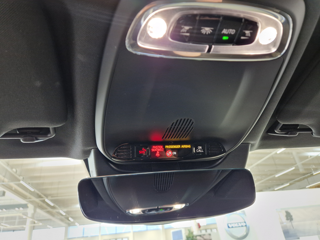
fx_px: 213
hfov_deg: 73.9
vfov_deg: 58.9
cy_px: 120
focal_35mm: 23
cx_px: 160
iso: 640
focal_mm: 5.4
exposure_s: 1/50
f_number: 1.8
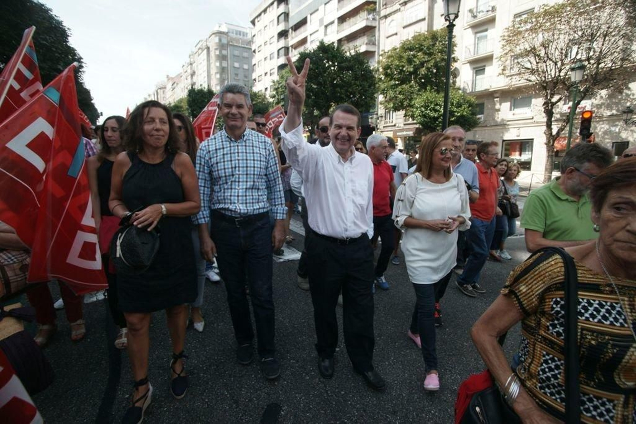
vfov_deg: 70.5
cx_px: 318
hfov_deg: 93.3
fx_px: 300
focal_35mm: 17
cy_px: 212
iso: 400
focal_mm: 17
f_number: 9
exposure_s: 1/250
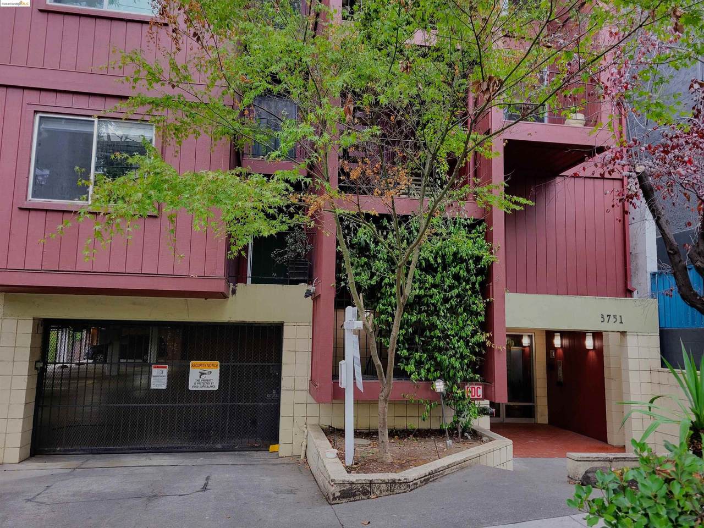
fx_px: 529
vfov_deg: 53.1
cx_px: 352
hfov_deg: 67.3
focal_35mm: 26
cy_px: 264
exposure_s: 1/120
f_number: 1.8
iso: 160
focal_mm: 5.4
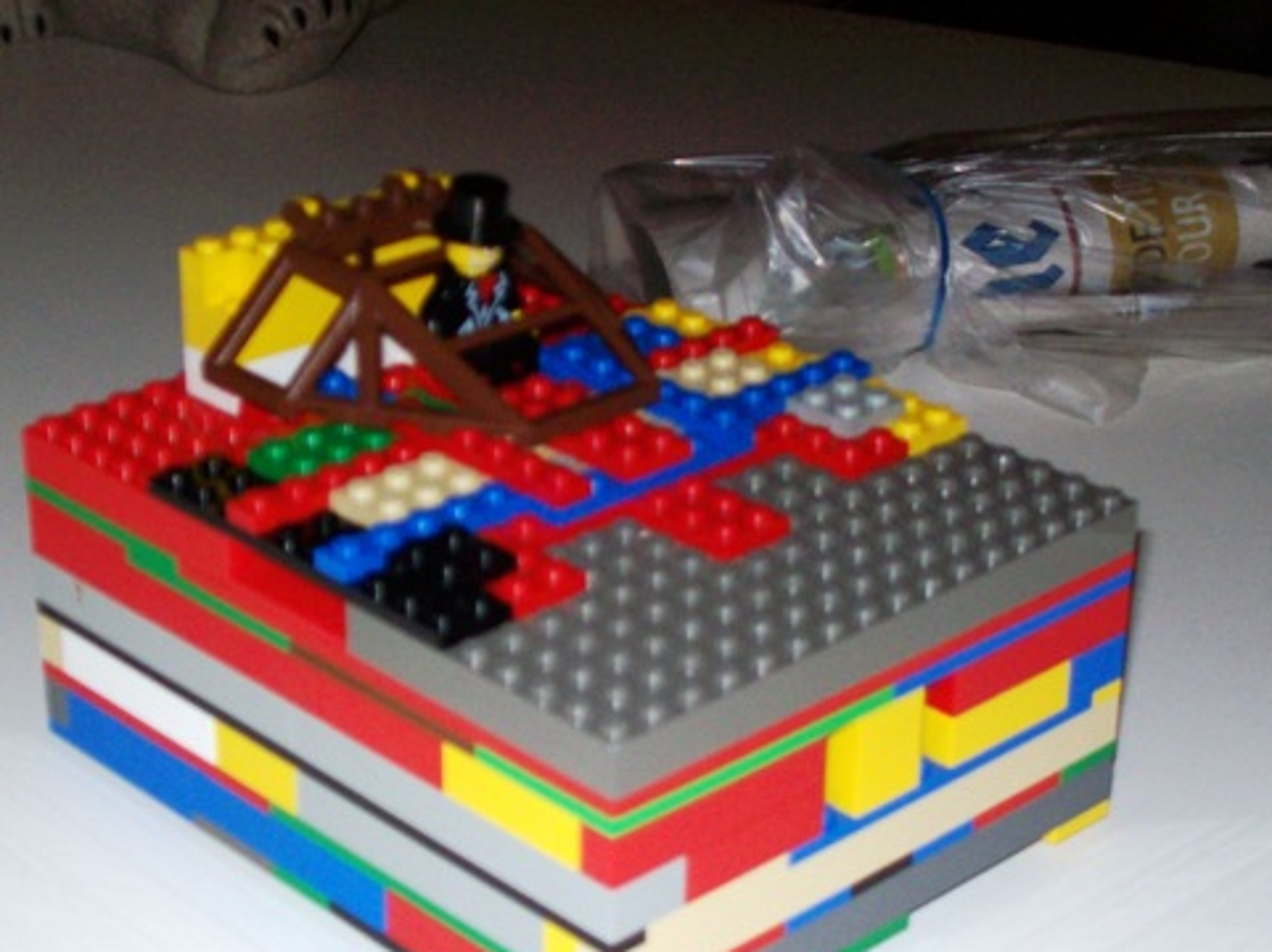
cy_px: 557
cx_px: 584
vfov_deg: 17.7
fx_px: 3048
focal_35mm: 83
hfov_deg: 23.6
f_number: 3.8
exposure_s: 1/97.2
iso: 200
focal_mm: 11.6
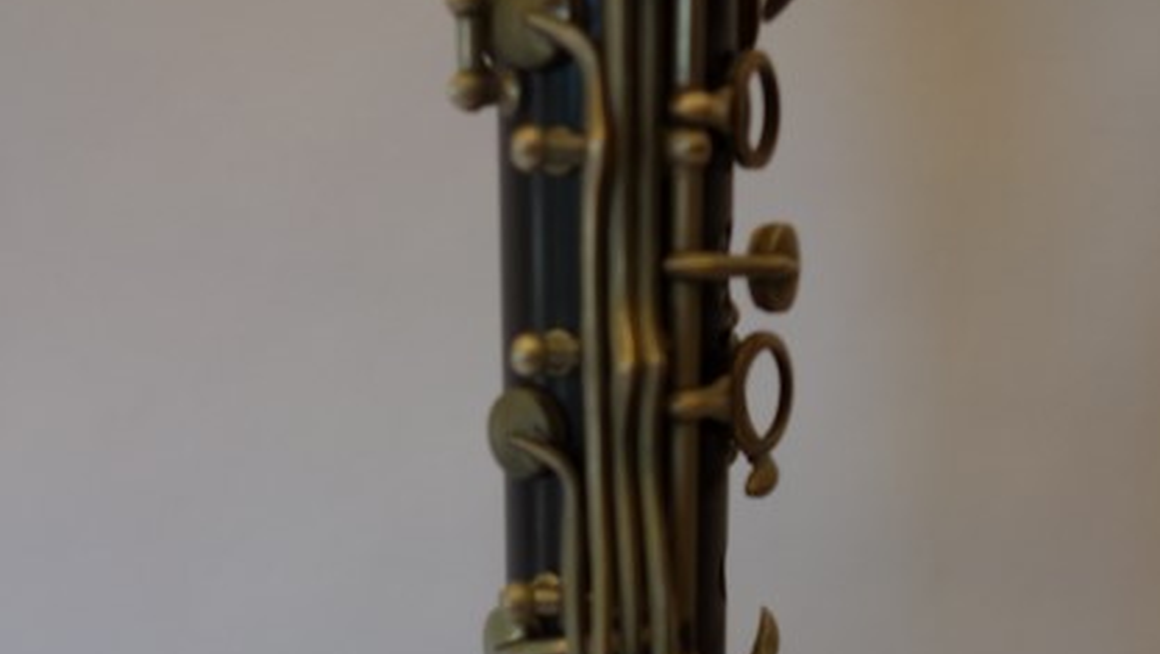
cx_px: 601
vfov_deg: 21.8
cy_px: 584
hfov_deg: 38.5
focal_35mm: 54
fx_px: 1662
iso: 125
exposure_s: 1/100
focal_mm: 10.4
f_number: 2.8
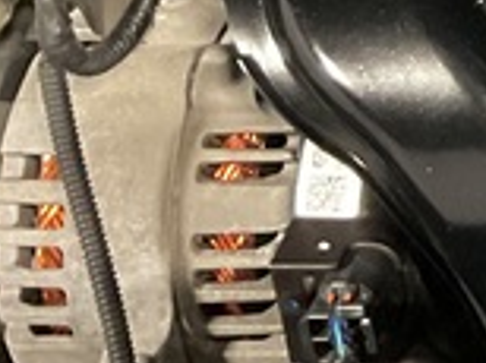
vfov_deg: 7.9
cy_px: -287
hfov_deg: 9.3
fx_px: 2537
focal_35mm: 181
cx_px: 1307
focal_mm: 3
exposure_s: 1/40
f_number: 1.8
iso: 320
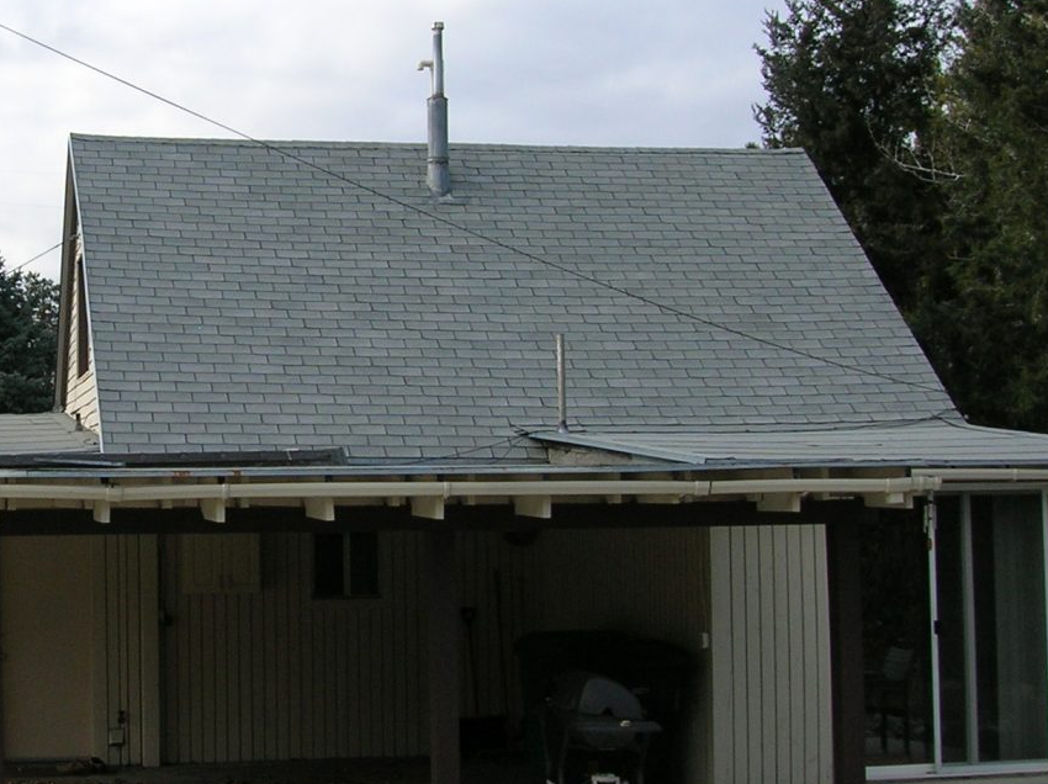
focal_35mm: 64
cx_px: 174
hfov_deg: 29.4
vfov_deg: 22.9
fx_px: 1936
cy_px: 332
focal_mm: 5.7
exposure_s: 1/311
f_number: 4.9
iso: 50
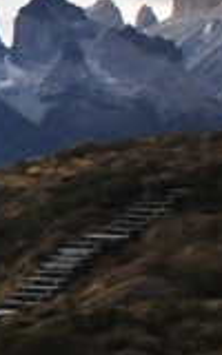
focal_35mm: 129
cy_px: 171
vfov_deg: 16.2
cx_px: -511
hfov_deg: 8.2
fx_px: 1249
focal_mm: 18
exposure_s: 1/2000
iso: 800
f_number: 4.5
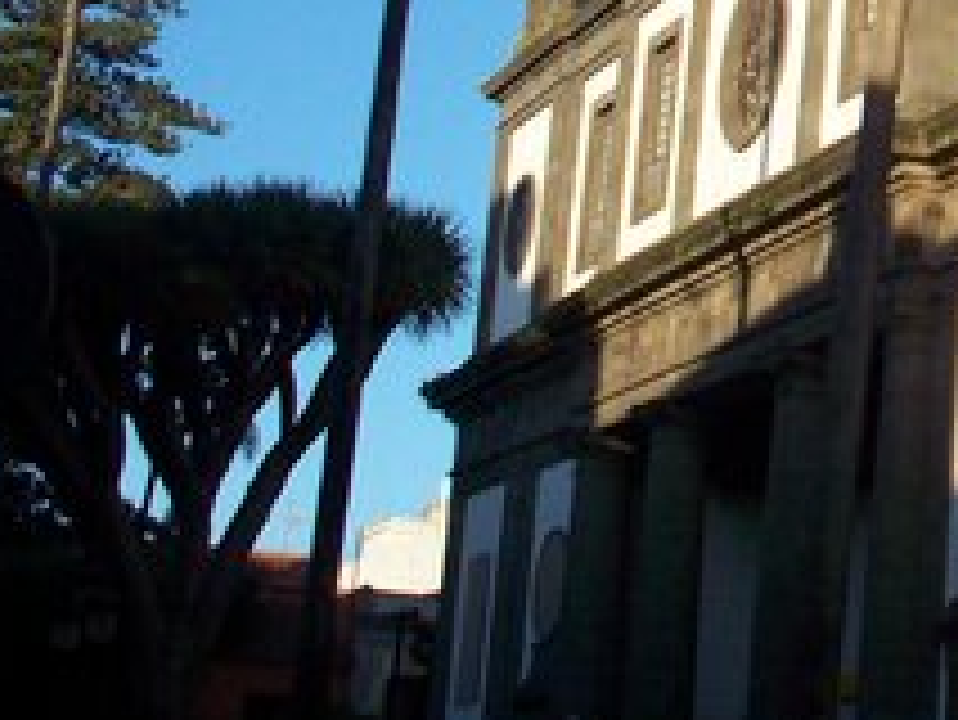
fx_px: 3074
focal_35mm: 111
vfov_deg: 12.9
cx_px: 1309
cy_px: -220
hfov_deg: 16.6
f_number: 5.6
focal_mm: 6.2
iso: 80
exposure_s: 1/211
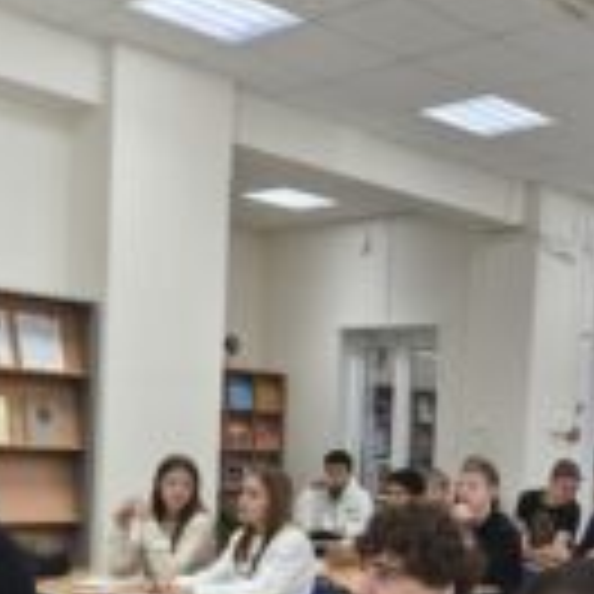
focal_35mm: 54
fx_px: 1048
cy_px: 520
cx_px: 536
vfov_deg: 30.4
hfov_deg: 30.3
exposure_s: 1/50
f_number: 1.65
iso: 250
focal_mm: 6.14
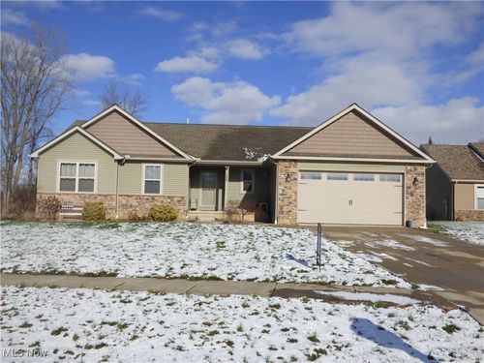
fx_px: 447
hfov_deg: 56.8
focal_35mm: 32
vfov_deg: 44.2
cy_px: 182
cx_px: 242
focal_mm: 5.53
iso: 100
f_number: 4.5
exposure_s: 1/1600
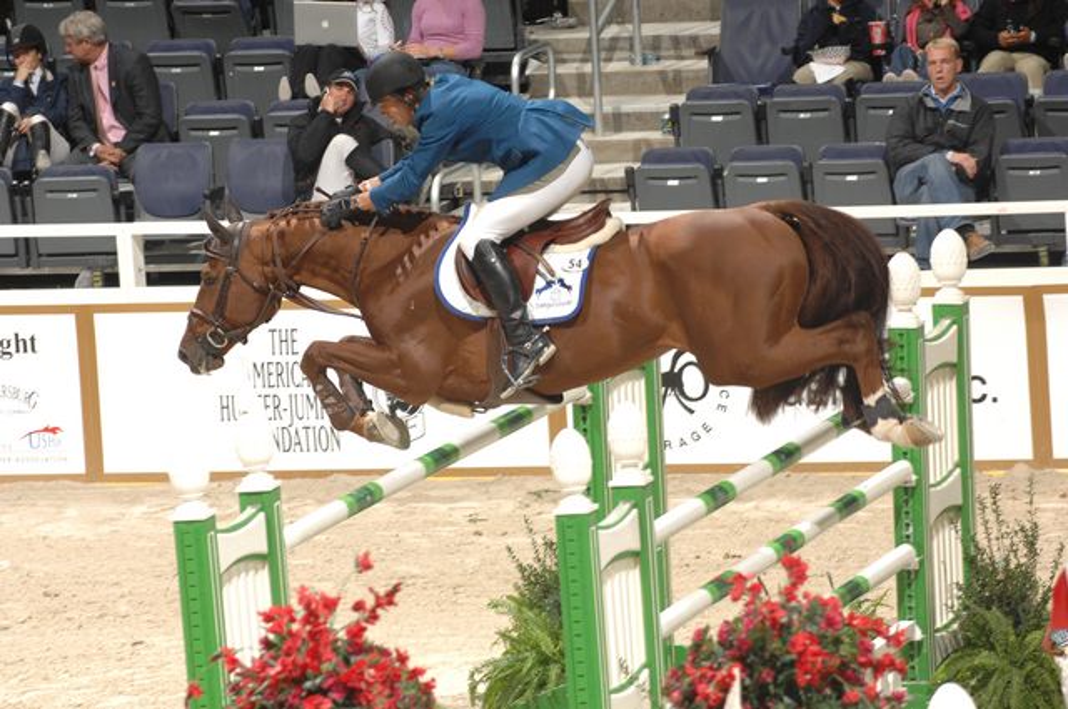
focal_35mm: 300
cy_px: 354
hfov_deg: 6.9
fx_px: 8889
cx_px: 534
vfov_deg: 4.6
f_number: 5.6
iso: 320
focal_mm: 200
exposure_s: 1/250
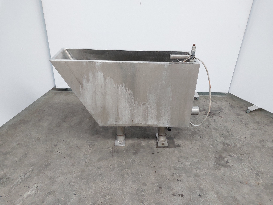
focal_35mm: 27
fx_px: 213
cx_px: 136
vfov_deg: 51.4
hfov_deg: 65.3
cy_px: 102
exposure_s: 1/50
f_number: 1.8
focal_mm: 4
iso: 125
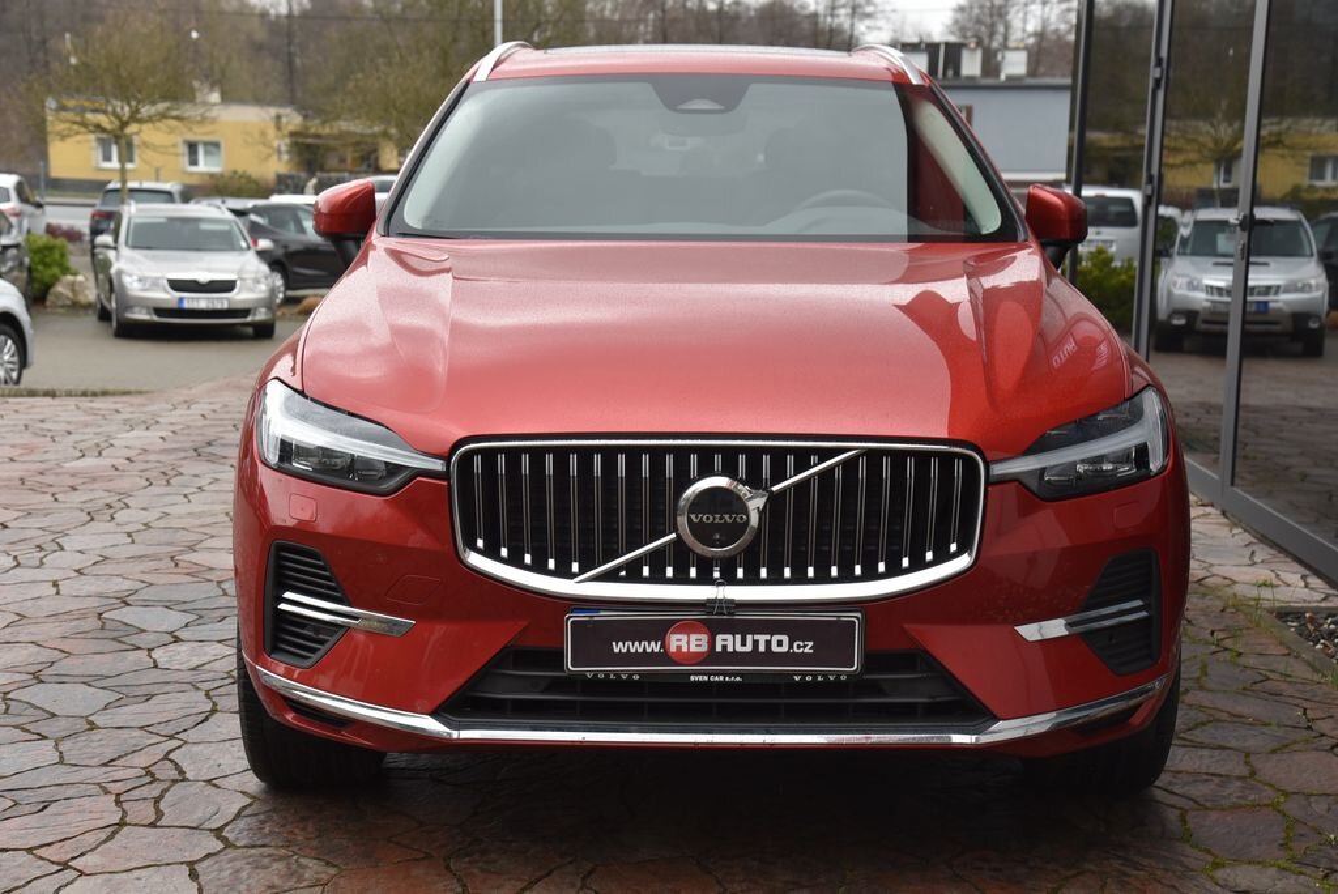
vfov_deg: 24.7
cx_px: 669
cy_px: 447
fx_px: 2045
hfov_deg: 36.2
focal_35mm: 55
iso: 500
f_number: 6.3
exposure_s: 1/160
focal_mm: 55
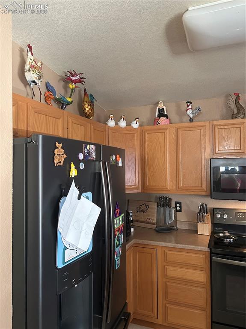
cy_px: 164
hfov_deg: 53.0
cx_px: 123
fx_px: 247
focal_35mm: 26
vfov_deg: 67.3
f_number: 1.5
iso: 400
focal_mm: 5.7
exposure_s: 1/60
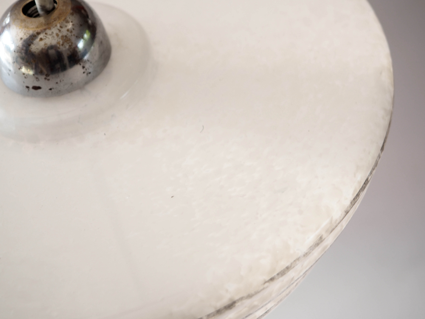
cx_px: 212
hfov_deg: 23.3
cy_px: 160
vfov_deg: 17.6
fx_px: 1031
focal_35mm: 84
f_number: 5.6
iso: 200
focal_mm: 42
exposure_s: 1/80
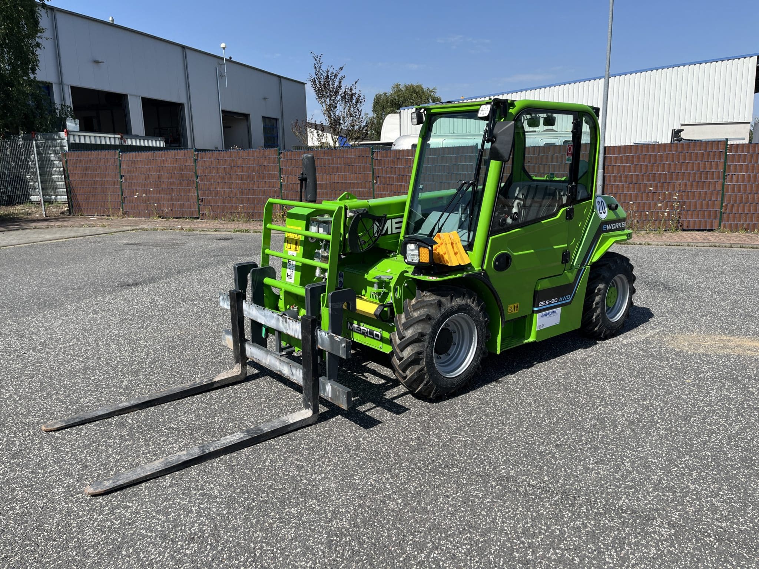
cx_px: 380
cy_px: 284
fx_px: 570
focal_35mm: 26
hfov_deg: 67.3
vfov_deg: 53.1
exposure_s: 1/2899
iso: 50
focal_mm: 5.1
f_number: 1.6
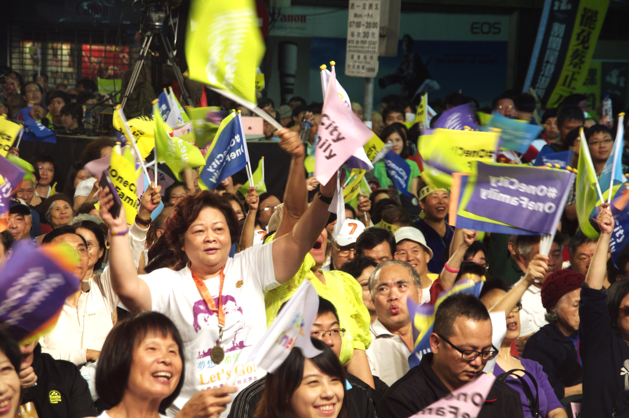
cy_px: 209
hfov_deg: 17.5
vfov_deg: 11.7
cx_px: 314
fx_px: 2042
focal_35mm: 117
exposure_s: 1/80
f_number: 5.3
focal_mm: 78
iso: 1600
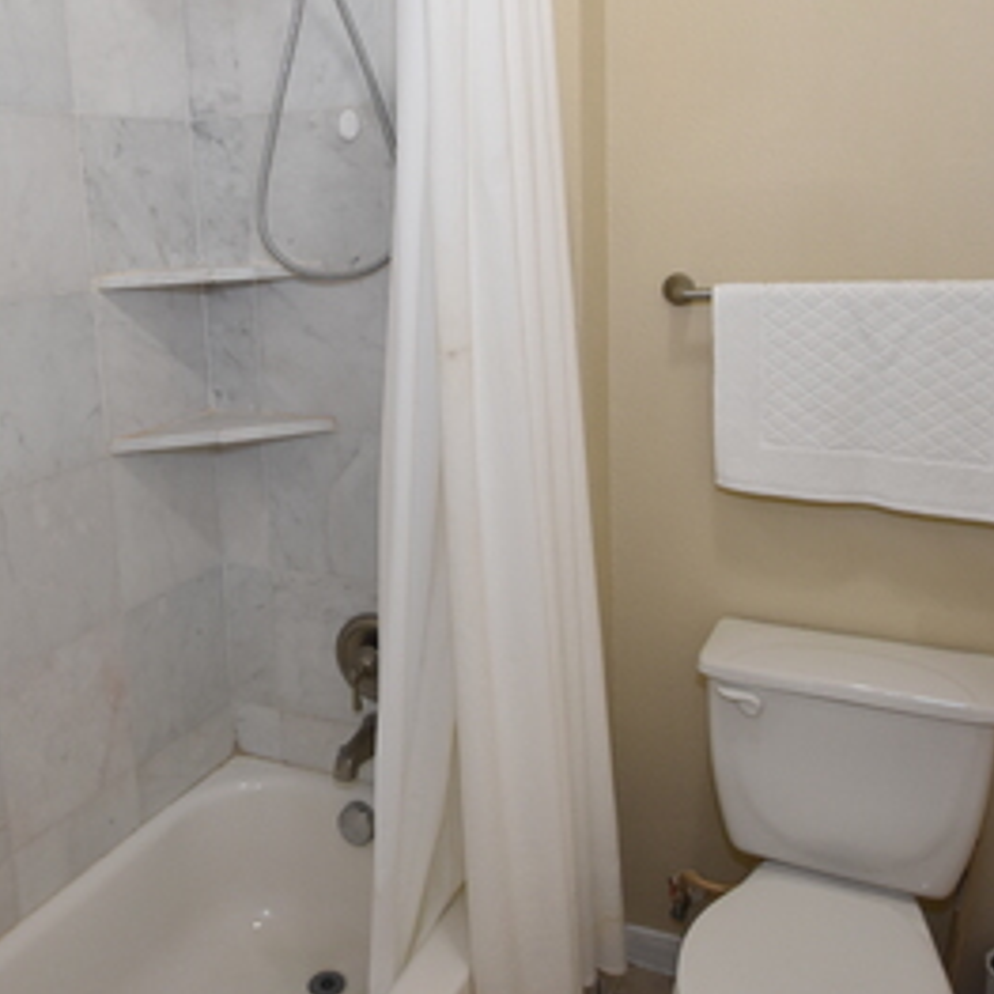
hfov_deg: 52.2
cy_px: 365
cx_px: 404
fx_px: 1007
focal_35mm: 31
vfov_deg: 51.9
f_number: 4
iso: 800
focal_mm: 10
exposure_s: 1/125
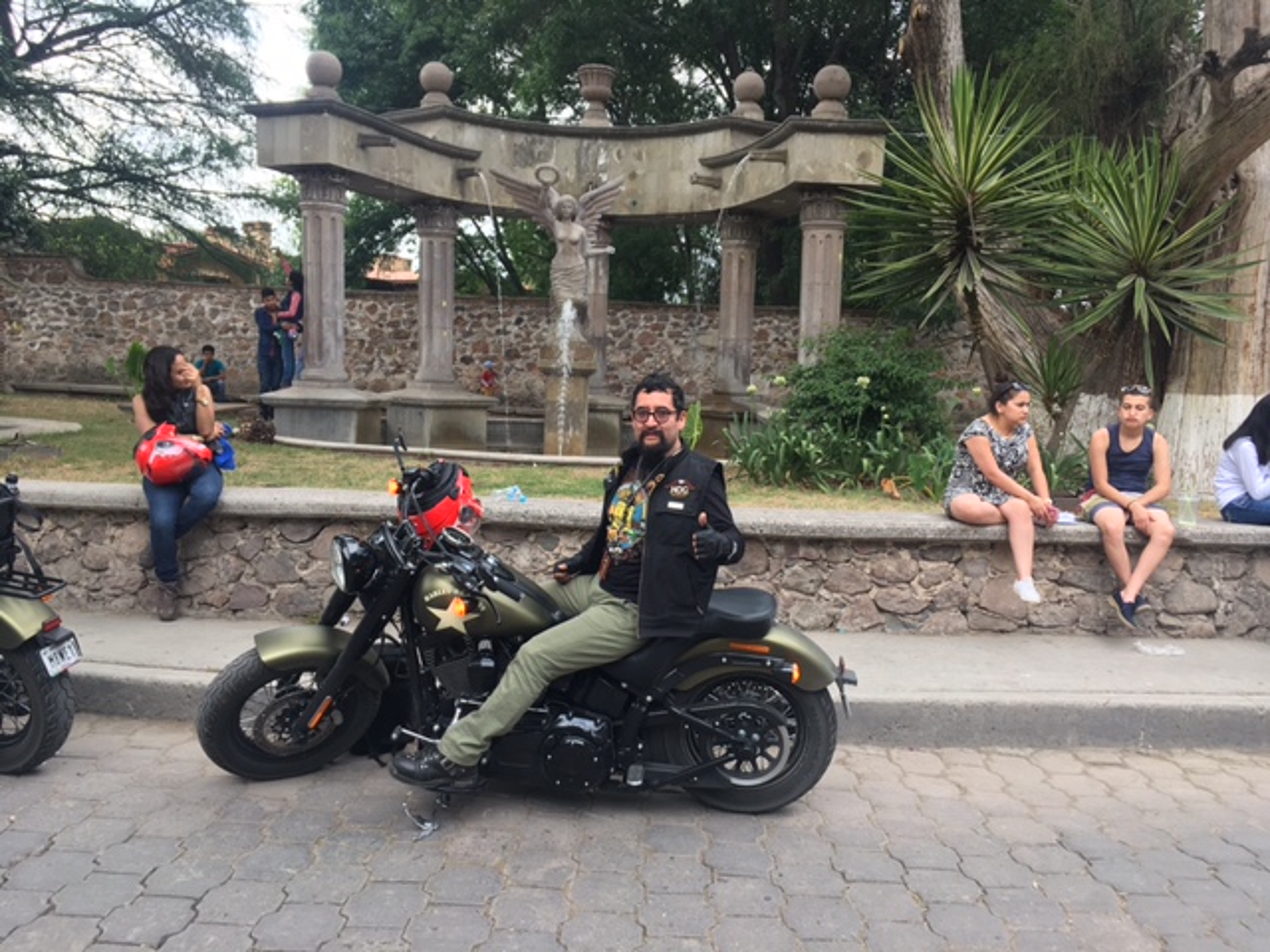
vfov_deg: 48.2
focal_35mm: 29
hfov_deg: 61.7
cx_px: 635
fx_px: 1064
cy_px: 476
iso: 25
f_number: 2.2
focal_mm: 4.15
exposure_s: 1/120
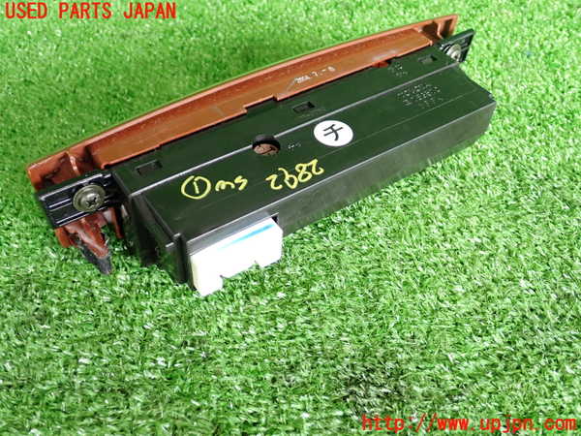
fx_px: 604
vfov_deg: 39.7
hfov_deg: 51.4
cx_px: 290
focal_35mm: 36
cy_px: 218
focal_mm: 6.37
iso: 250
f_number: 2.5
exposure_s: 1/40
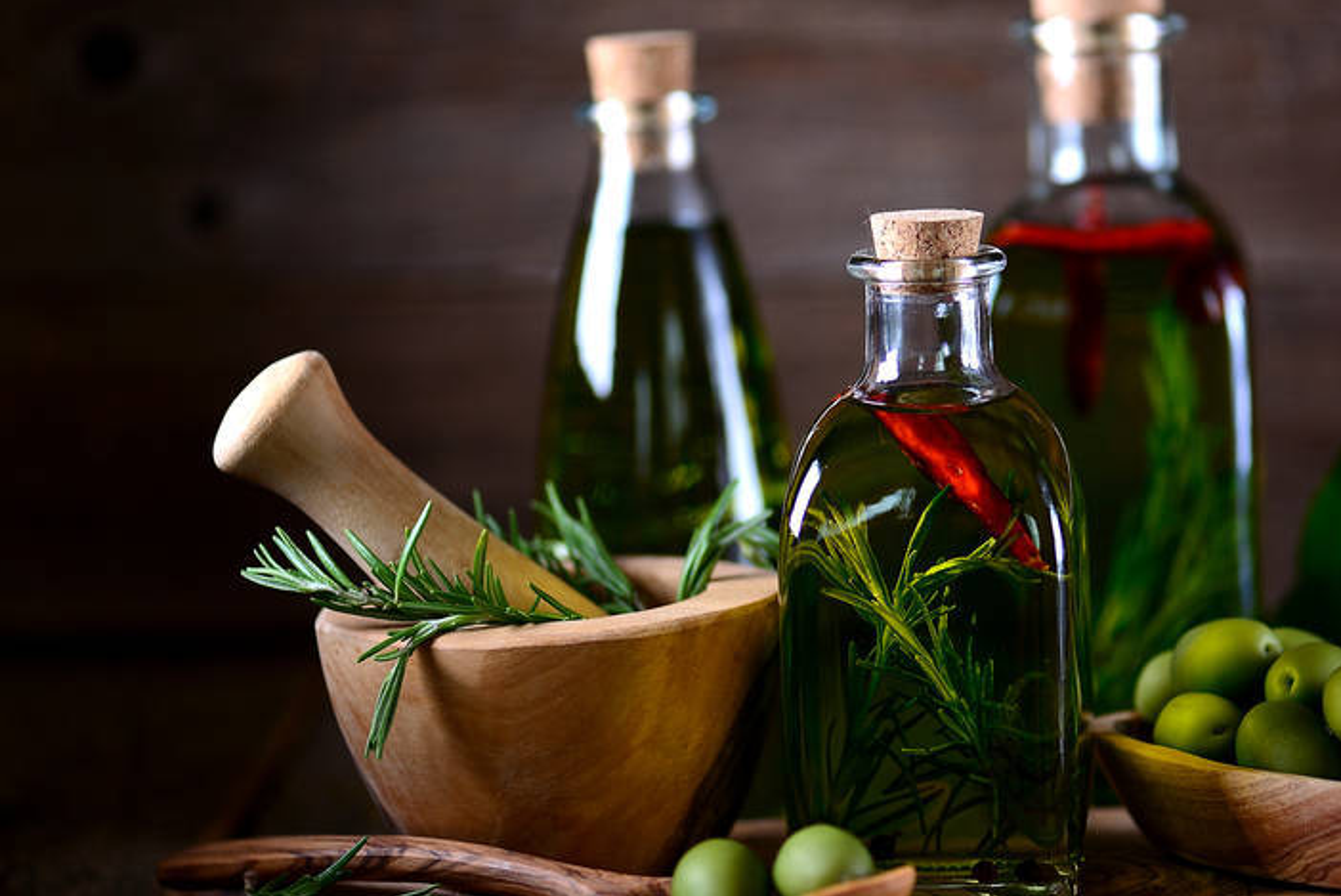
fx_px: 5703
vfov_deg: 9.0
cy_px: 509
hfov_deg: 13.4
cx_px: 870
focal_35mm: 153
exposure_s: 1/25
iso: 100
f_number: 3
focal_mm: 105
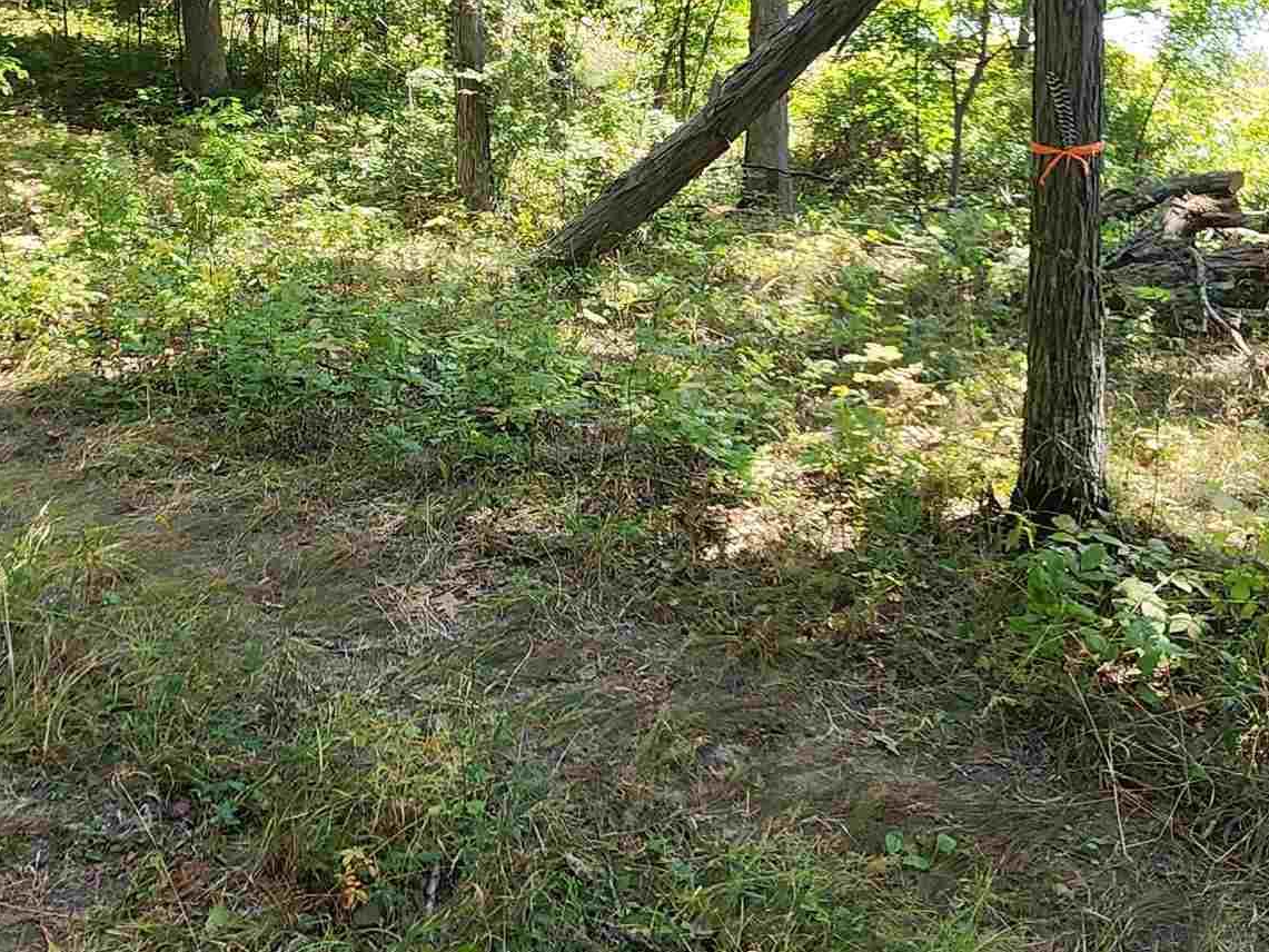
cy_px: 195
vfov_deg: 39.2
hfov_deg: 52.4
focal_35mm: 35
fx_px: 1283
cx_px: 725
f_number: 2.2
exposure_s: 1/175
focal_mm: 2.2
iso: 50
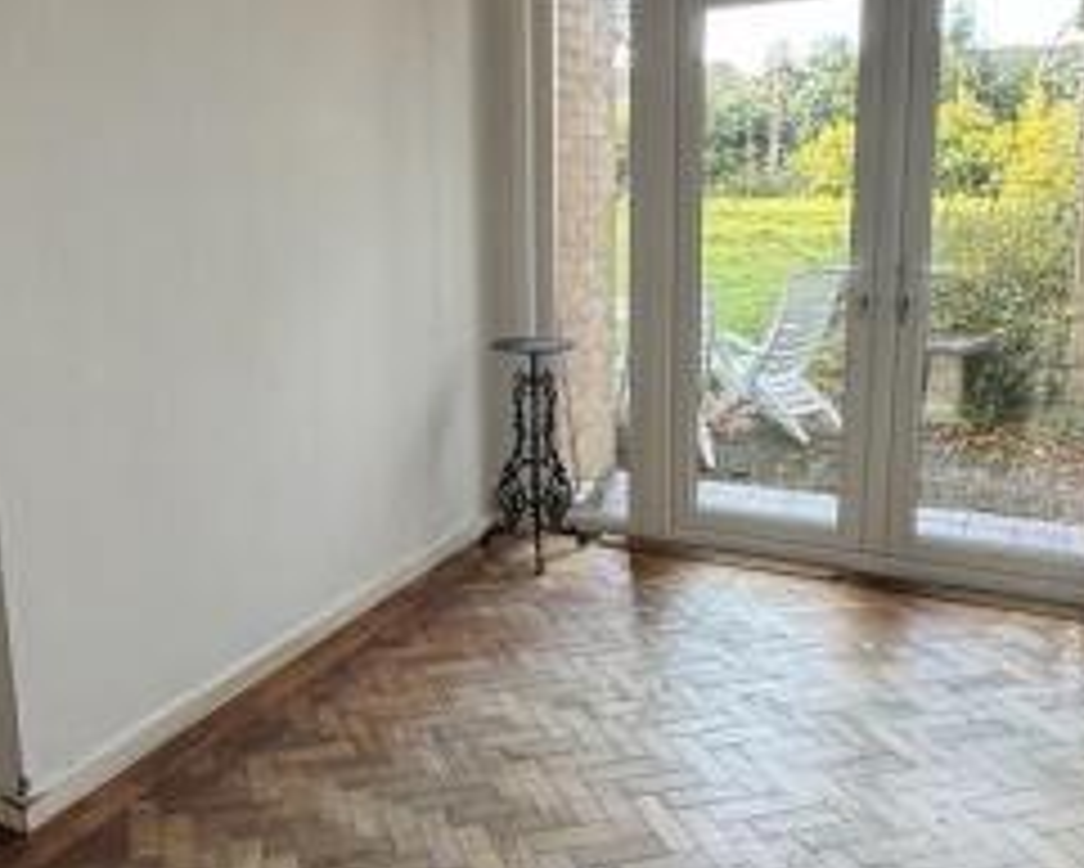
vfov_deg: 44.4
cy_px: 367
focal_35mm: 33
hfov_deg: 53.3
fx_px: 1059
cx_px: 371
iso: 320
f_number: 2.2
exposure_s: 1/119
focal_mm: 2.22
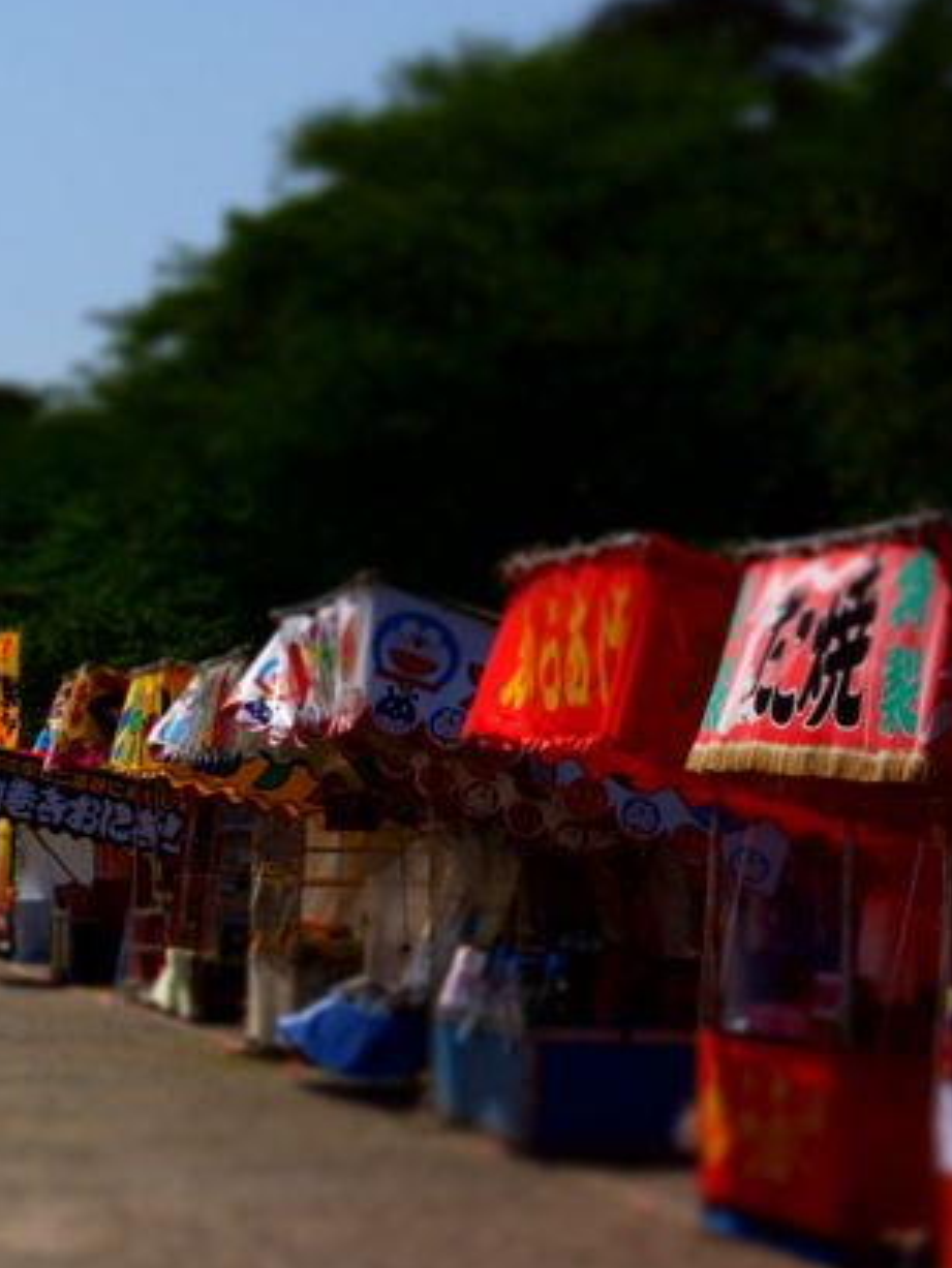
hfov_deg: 9.2
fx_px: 5791
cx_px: -273
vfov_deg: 12.5
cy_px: 789
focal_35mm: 158
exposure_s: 1/500
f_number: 9
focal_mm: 56
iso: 100
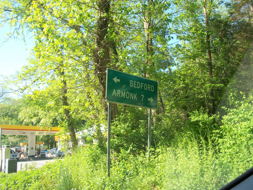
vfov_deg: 36.0
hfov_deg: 46.8
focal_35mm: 40
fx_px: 292
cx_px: 126
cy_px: 95
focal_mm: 7.1
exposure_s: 1/250
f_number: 3.2
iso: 80
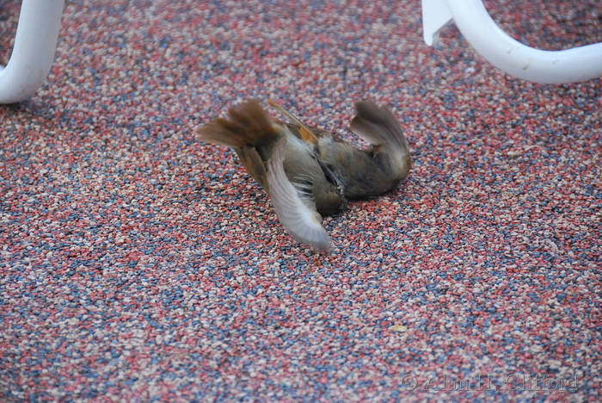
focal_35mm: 300
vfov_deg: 4.6
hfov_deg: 6.9
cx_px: 301
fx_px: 5021
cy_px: 202
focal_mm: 200
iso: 1600
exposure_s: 1/400
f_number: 5.6
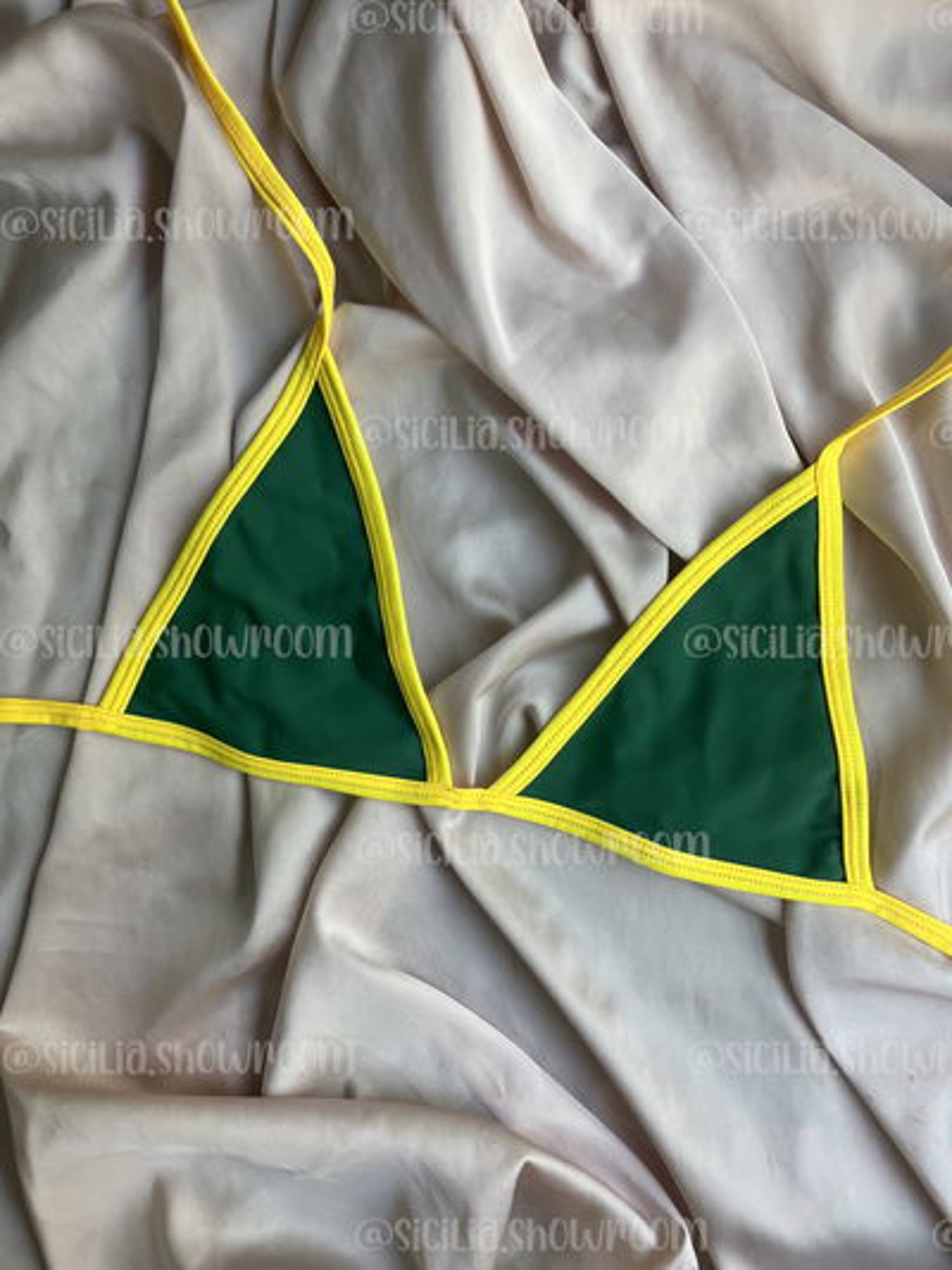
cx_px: 476
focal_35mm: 26
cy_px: 635
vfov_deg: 67.3
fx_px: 953
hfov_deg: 53.1
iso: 50
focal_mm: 5.1
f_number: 1.6
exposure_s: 1/122
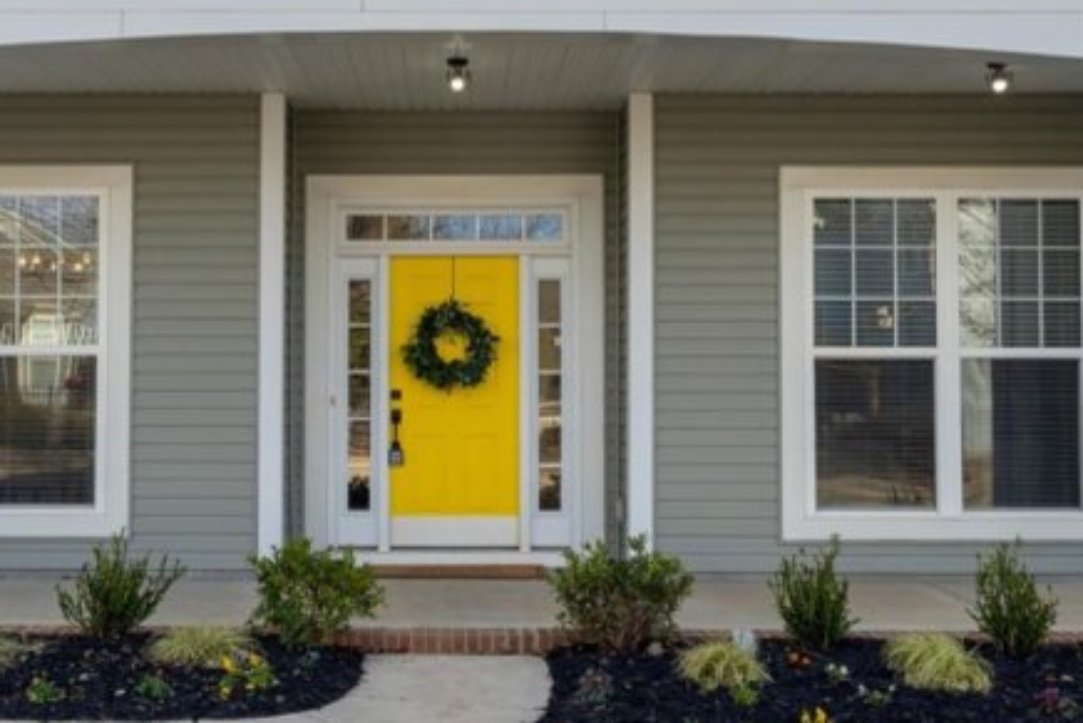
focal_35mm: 44
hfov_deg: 44.4
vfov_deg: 28.3
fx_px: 1324
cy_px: -32
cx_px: 479
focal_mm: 16
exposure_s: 1/13
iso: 100
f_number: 10
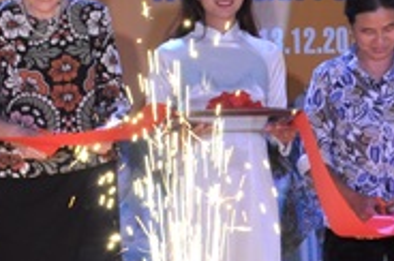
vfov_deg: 7.3
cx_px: 343
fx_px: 2054
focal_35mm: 188
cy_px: 53
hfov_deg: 10.9
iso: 200
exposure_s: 1/50
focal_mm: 24
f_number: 7.1
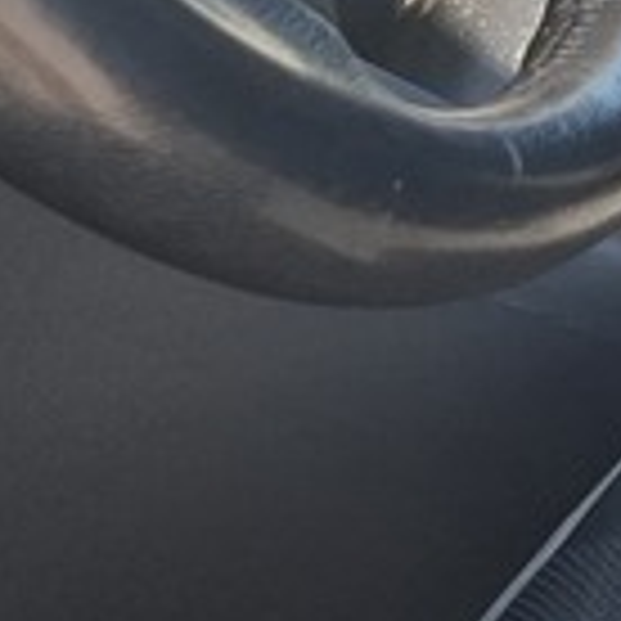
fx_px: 4303
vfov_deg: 8.2
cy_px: -176
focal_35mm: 212
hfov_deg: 7.0
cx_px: 2151
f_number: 1.8
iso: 50
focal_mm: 5.54
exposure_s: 1/239
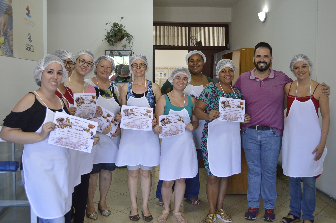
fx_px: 364
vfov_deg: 34.1
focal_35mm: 39
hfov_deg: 49.6
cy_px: 112
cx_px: 168
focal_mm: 26
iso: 400
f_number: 4.2
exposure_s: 1/40
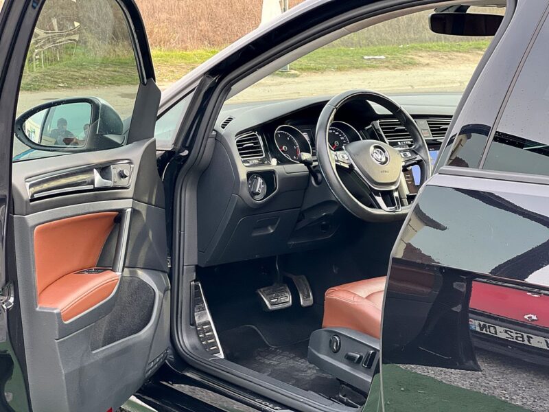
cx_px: 274
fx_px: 1221
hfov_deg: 25.3
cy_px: 206
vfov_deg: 19.1
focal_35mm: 77
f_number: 2.8
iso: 125
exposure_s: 1/121
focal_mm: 9
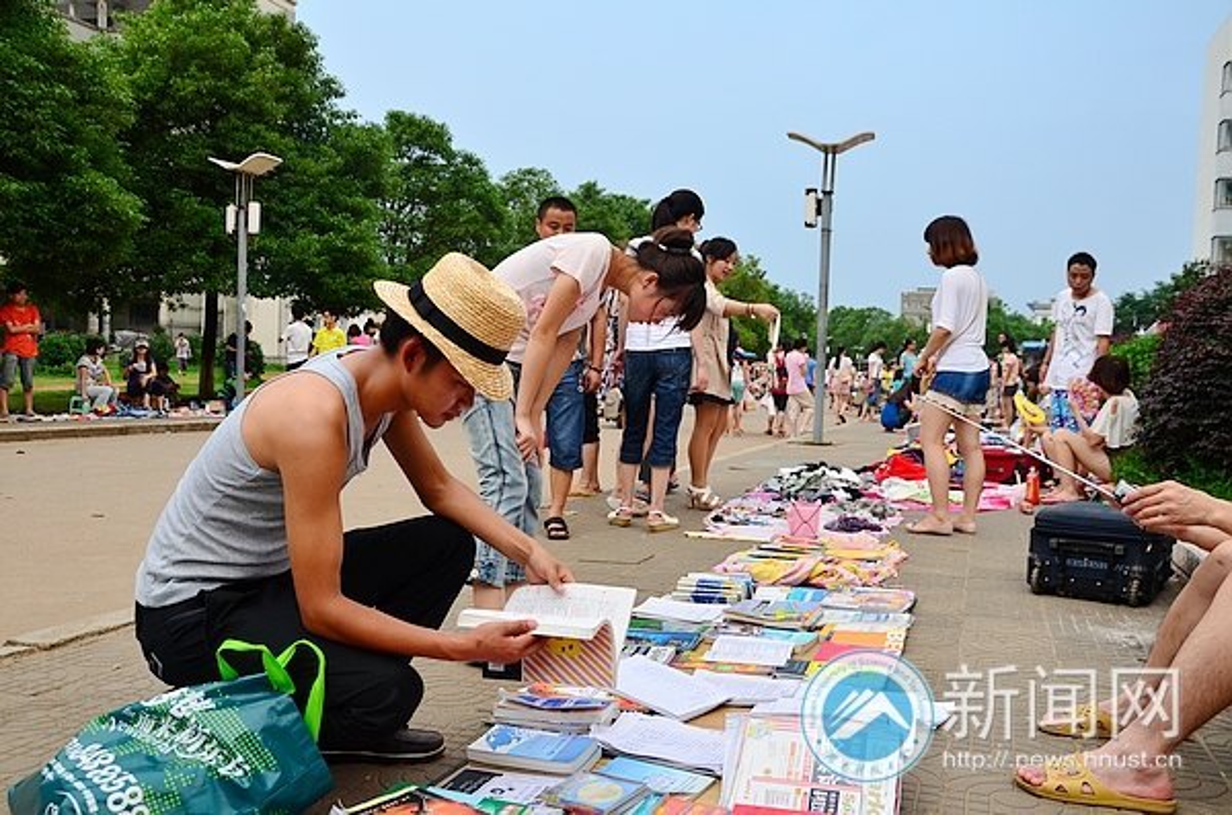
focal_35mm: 33
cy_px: 408
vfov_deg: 39.8
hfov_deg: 57.3
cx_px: 616
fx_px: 1127
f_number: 6.3
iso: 640
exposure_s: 1/80
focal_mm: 22
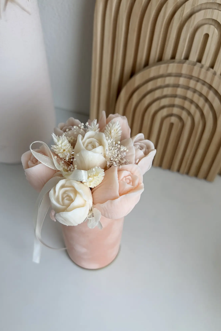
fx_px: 258
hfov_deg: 46.3
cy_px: 164
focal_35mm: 28
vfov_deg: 65.5
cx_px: 98
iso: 50
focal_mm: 5.96
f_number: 1.6
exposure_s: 1/122
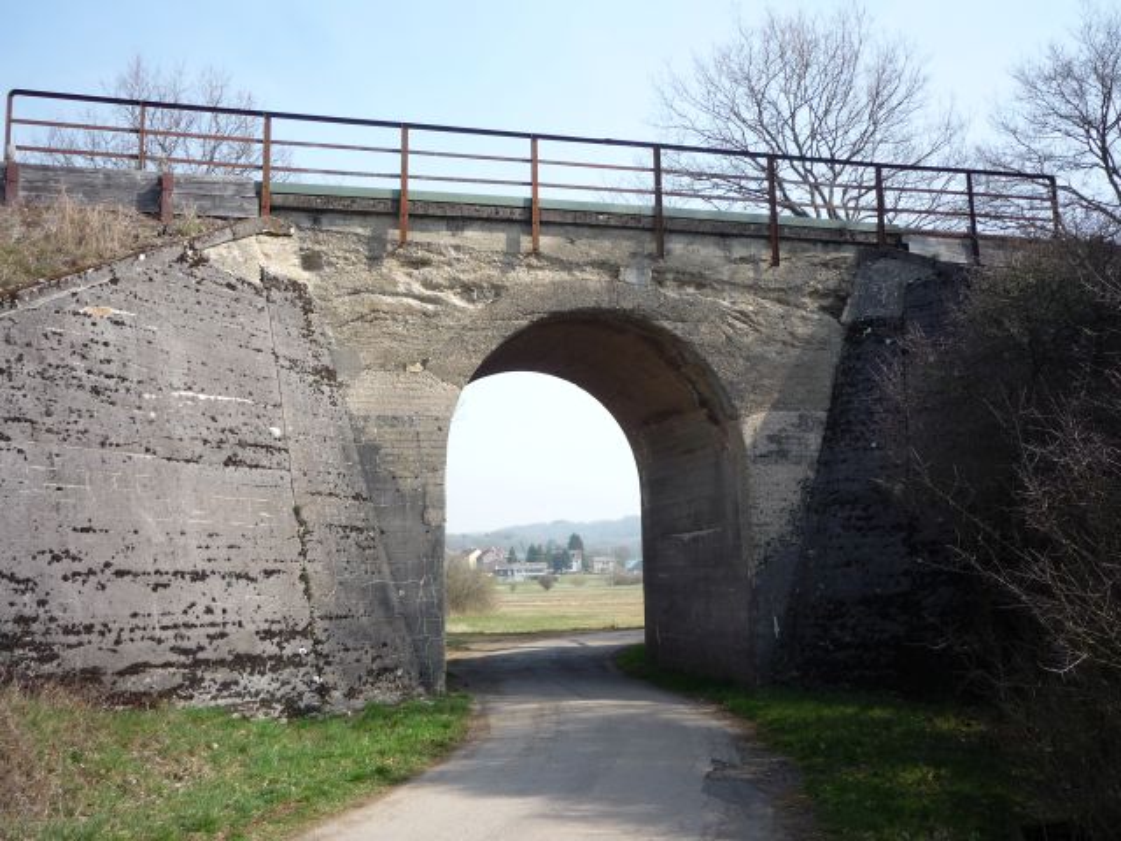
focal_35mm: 32
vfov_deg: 44.2
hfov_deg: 56.8
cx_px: 560
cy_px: 420
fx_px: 1036
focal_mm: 5.2
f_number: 4
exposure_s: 1/320
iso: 100
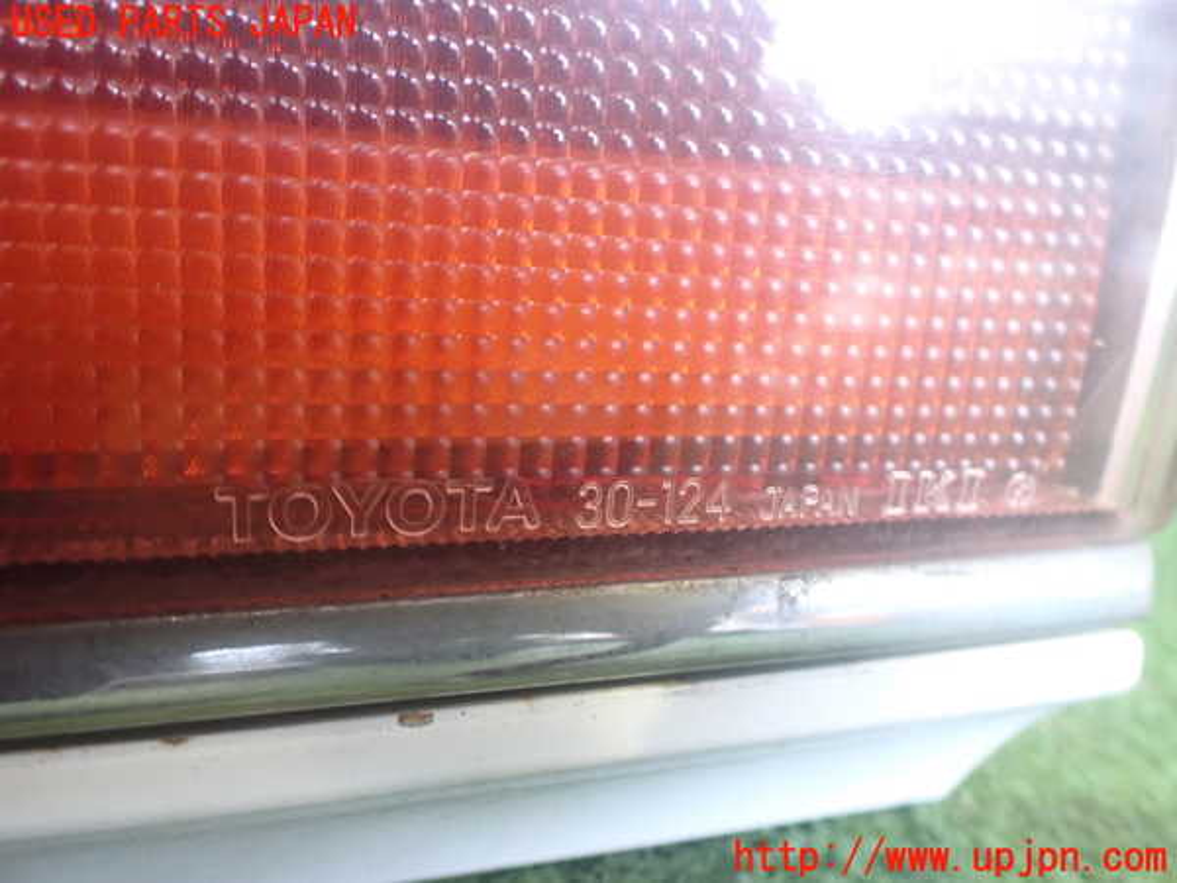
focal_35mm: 30
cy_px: 442
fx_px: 1020
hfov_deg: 60.0
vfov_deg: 46.8
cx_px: 588
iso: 800
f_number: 2.3
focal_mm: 5.4
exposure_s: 1/50
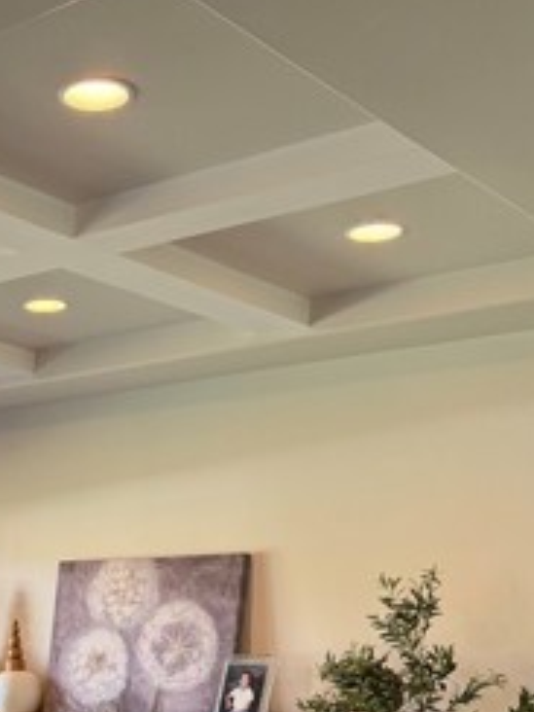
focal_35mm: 63
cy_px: 756
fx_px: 1296
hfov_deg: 21.8
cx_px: -85
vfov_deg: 28.3
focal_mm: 6.76
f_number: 1.78
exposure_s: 1/60
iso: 160
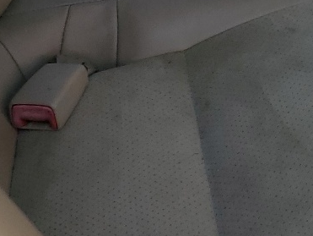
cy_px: -214
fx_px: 1014
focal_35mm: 112
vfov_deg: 12.0
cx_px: 267
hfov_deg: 17.4
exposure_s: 1/1000
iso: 50
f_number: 1.5
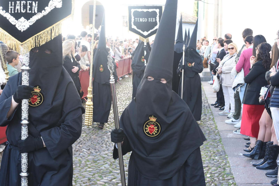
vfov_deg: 27.0
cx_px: 140
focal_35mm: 50
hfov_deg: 39.6
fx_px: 388
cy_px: 93
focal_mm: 50
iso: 1250
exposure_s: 1/200
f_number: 8
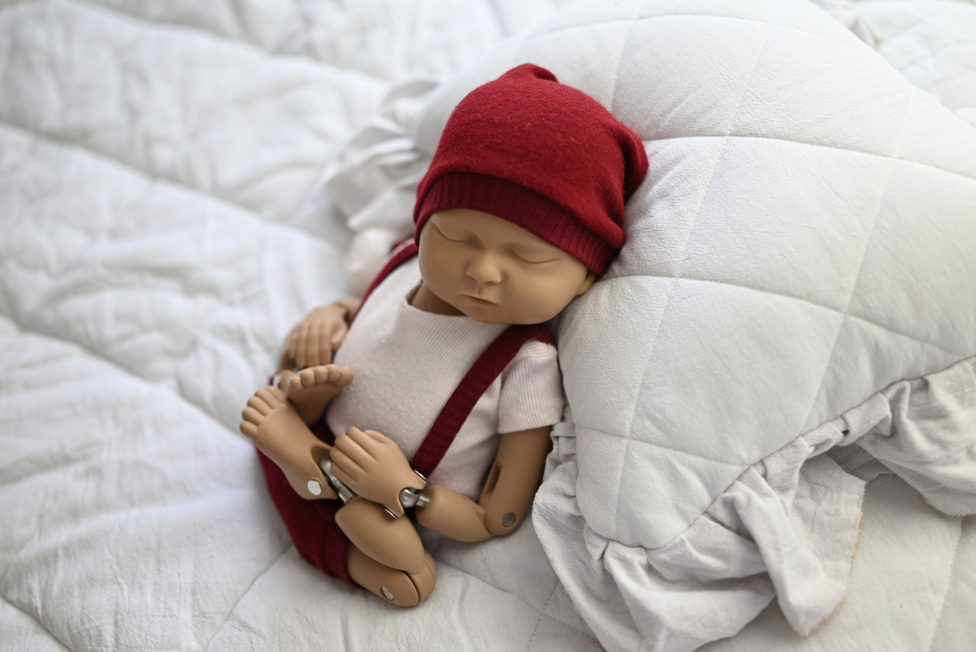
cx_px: 488
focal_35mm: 35
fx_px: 949
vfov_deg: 37.9
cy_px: 326
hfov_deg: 54.4
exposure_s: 1/125
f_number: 1.8
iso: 125
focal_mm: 35
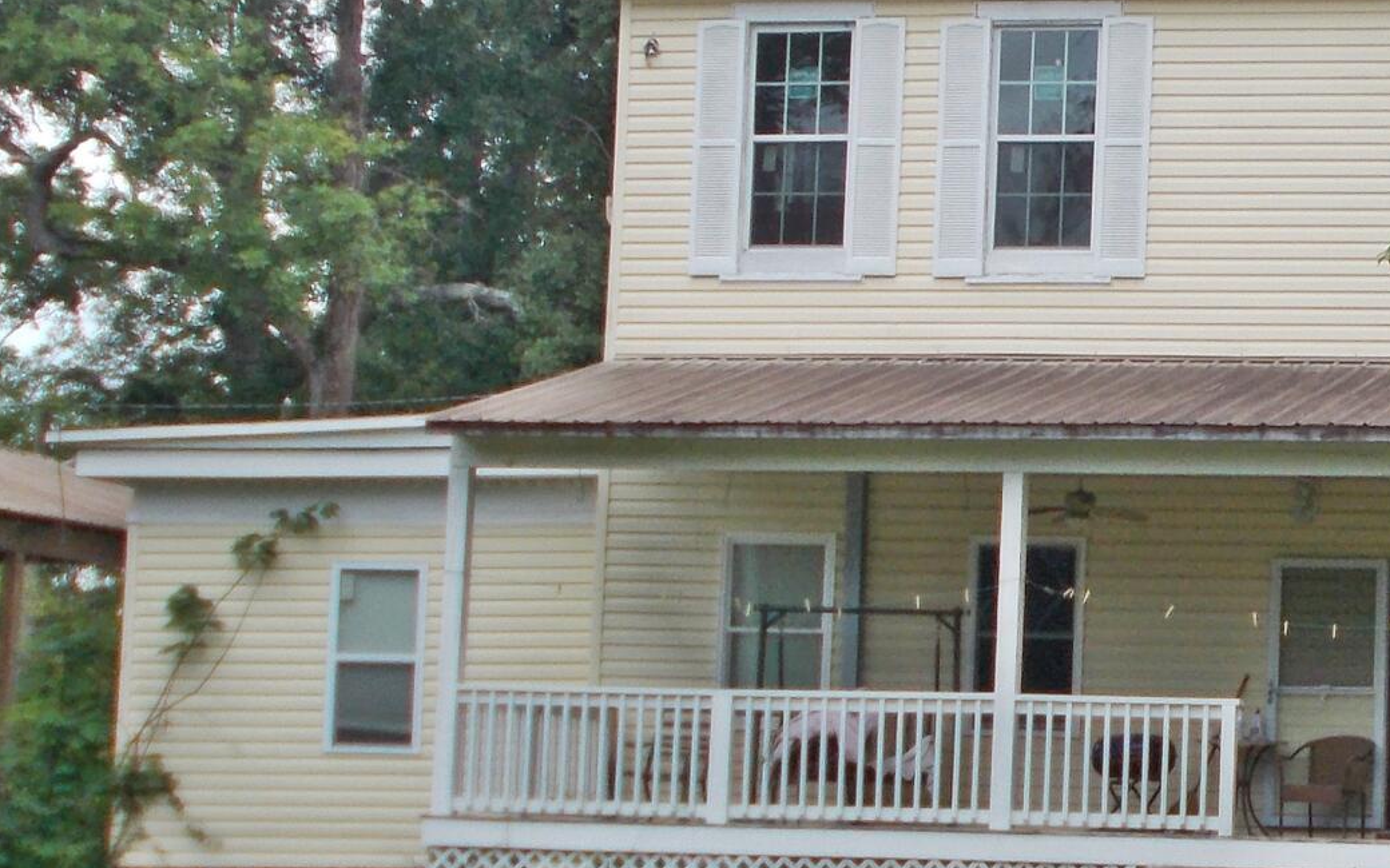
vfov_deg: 12.6
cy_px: 429
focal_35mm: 104
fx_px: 3940
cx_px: 1446
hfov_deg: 19.3
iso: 80
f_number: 9.2
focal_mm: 6
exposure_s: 1/80
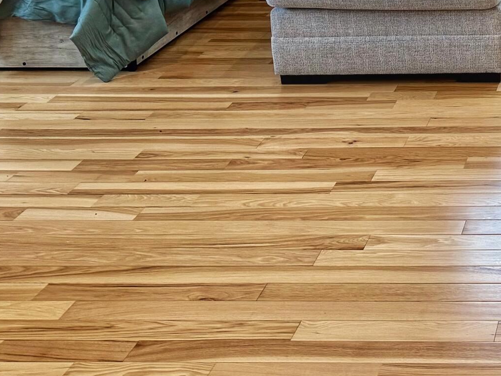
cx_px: 626
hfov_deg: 24.4
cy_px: -139
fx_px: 1028
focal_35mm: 71
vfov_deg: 18.9
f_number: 1.78
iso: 125
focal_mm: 6.76
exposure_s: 1/120
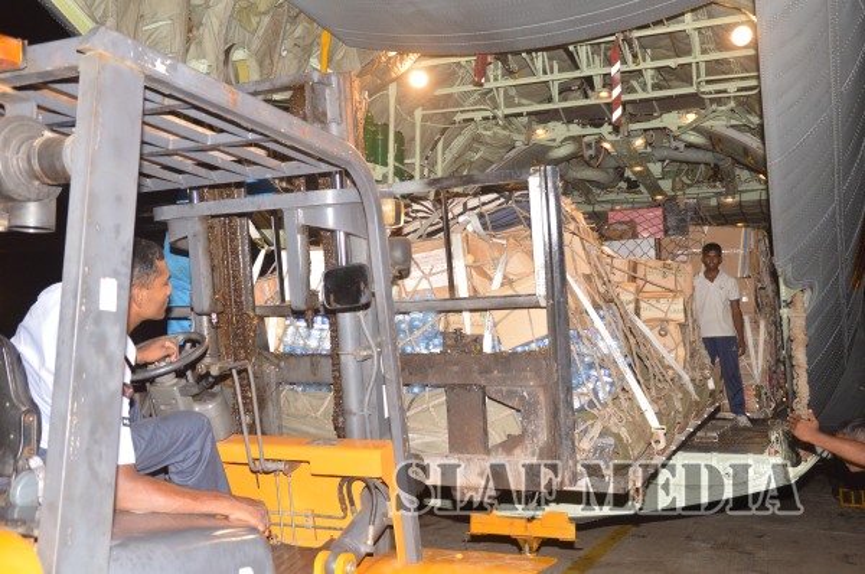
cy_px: 287
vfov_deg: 36.8
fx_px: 864
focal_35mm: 36
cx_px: 432
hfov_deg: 53.2
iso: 800
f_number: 3.8
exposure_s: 1/100
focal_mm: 24
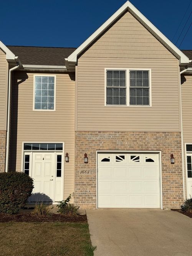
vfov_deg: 39.7
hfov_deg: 30.3
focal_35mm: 48
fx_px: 355
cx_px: 96
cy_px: 128
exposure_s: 1/13333
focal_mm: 6.76
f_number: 1.78
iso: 50
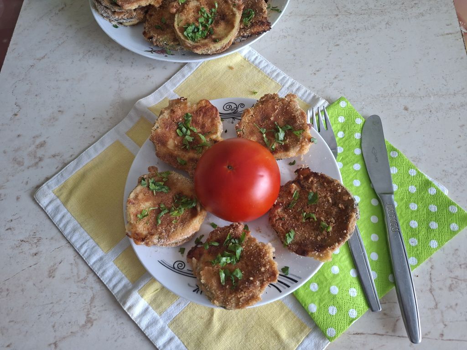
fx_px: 310
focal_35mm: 23
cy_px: 175
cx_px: 234
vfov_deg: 58.9
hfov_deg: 73.9
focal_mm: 5.54
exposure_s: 1/50
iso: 250
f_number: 1.8
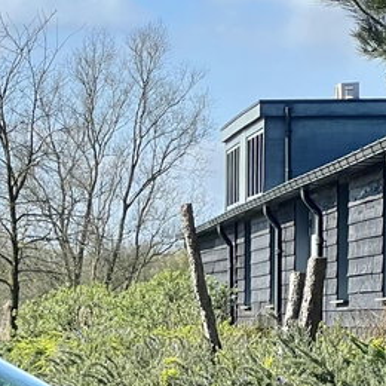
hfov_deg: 6.5
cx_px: -180
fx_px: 3381
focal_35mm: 268
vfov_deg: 6.5
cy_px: 451
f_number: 2.8
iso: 32
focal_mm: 9
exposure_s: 1/602
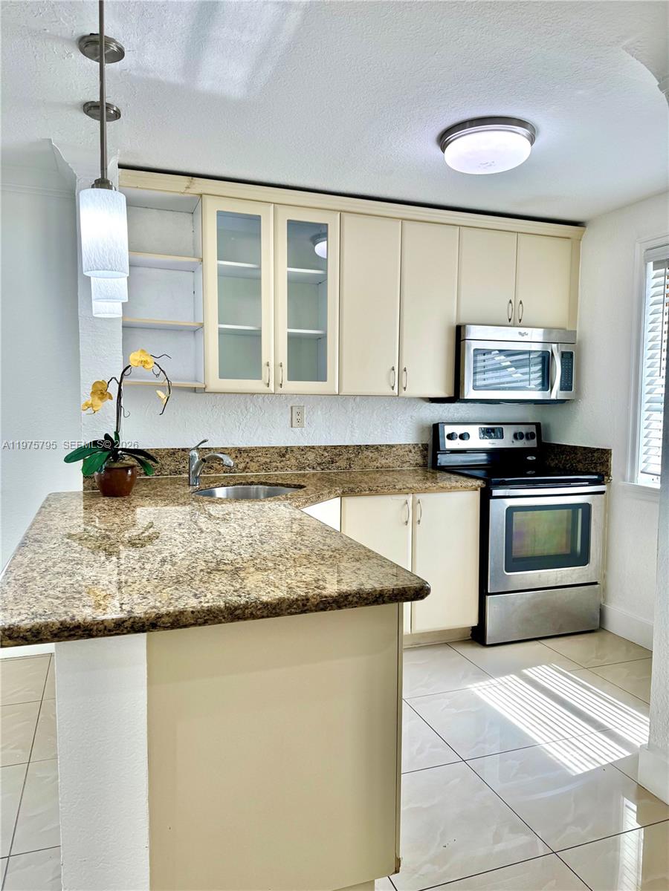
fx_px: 618
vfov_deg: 71.6
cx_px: 334
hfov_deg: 56.8
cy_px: 446
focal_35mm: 24
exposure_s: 1/299
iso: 80
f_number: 1.78
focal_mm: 6.76
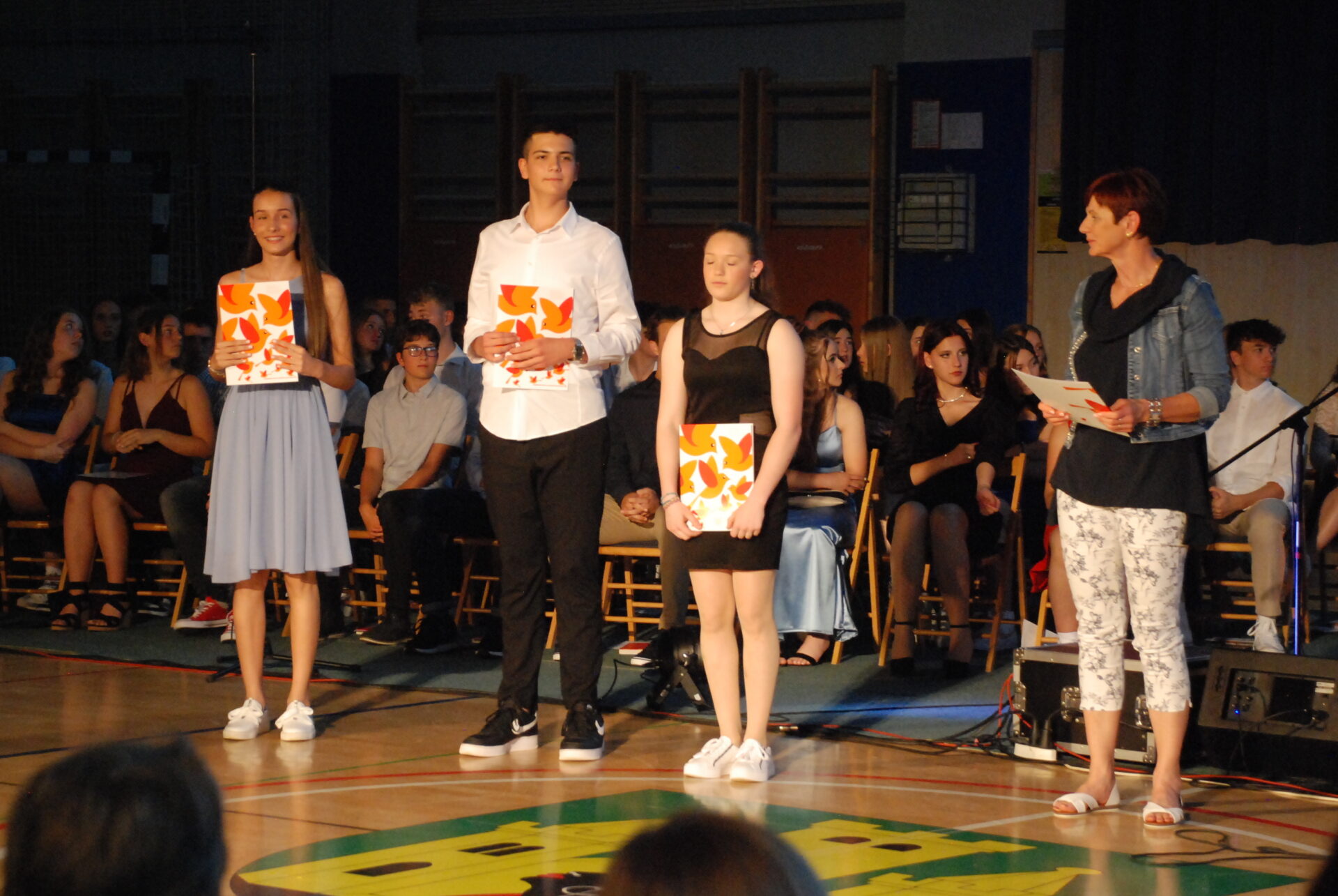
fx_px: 3237
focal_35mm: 87
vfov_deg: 15.7
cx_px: 669
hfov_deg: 23.4
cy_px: 448
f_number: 5.3
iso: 1600
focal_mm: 58
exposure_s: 1/60
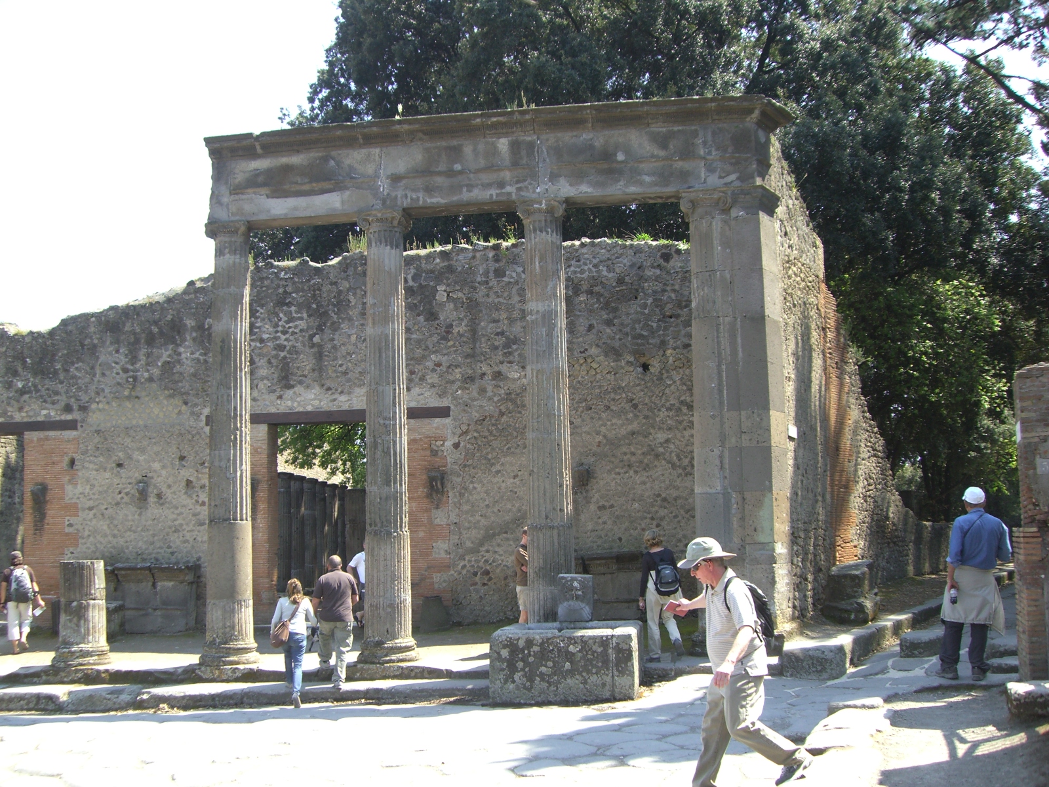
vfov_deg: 37.7
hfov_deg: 49.0
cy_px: 394
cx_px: 524
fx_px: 1152
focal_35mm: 38
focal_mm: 6.2
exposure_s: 1/320
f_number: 2.7
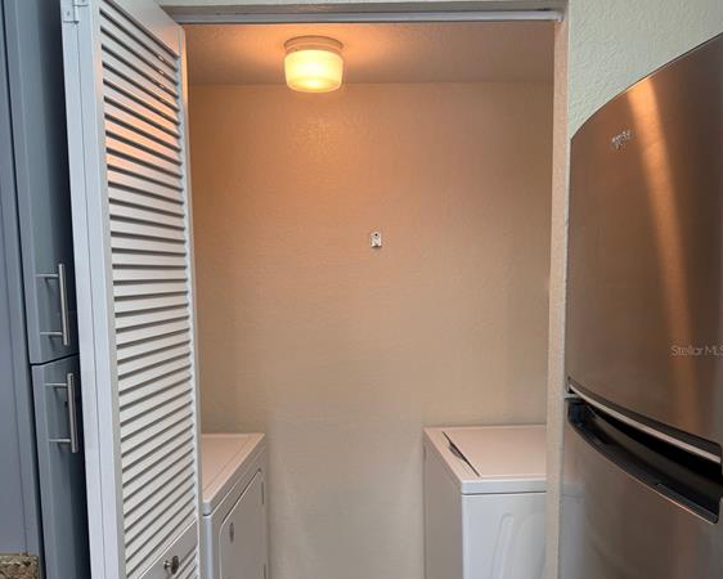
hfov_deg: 55.6
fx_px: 685
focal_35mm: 32
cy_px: 350
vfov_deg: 45.5
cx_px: 359
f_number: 1.78
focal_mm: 6.76
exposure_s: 1/60
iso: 100
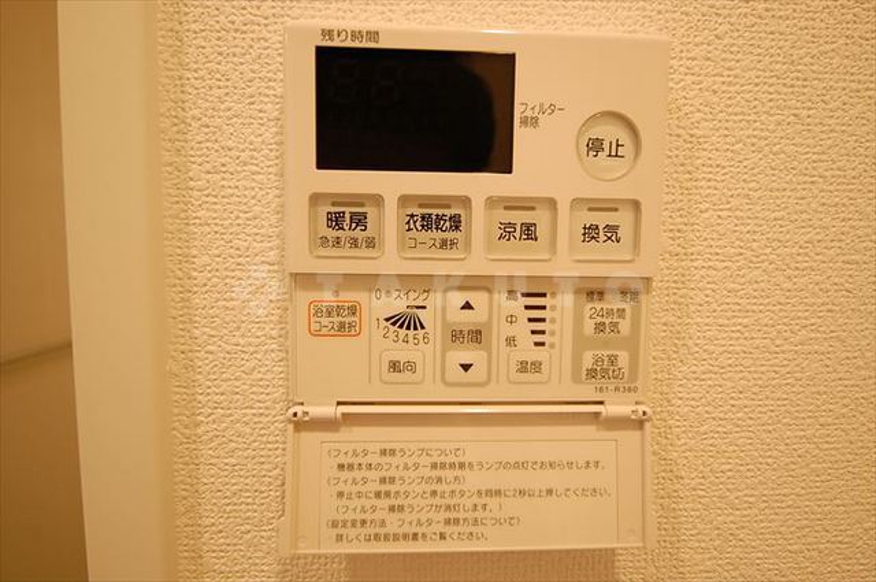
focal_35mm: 18
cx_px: 438
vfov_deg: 67.2
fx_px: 437
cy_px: 291
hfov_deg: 90.1
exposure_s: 1/80
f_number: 5
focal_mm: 12
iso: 800
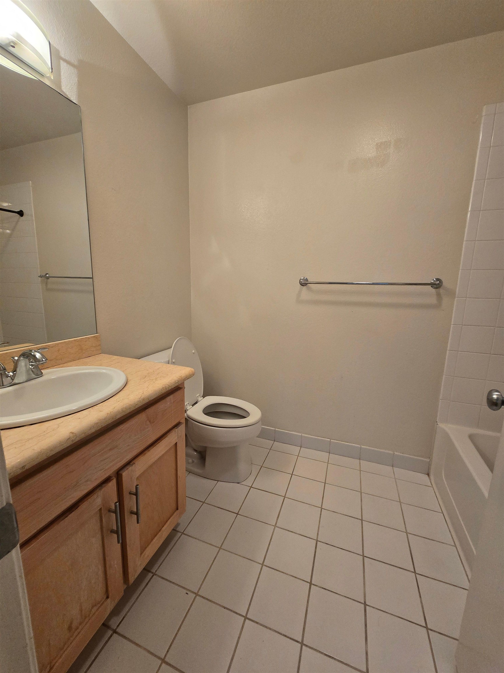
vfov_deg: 106.2
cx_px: 252
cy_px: 336
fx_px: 252
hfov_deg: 89.9
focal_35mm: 13
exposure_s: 1/60
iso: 250
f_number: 2.2
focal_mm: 2.2
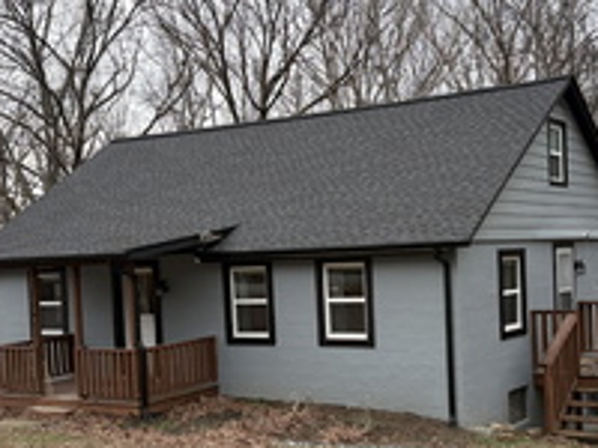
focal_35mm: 52
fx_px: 898
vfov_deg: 27.9
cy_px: 281
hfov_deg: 36.7
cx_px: 362
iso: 64
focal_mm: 5.96
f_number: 1.6
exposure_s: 1/1706
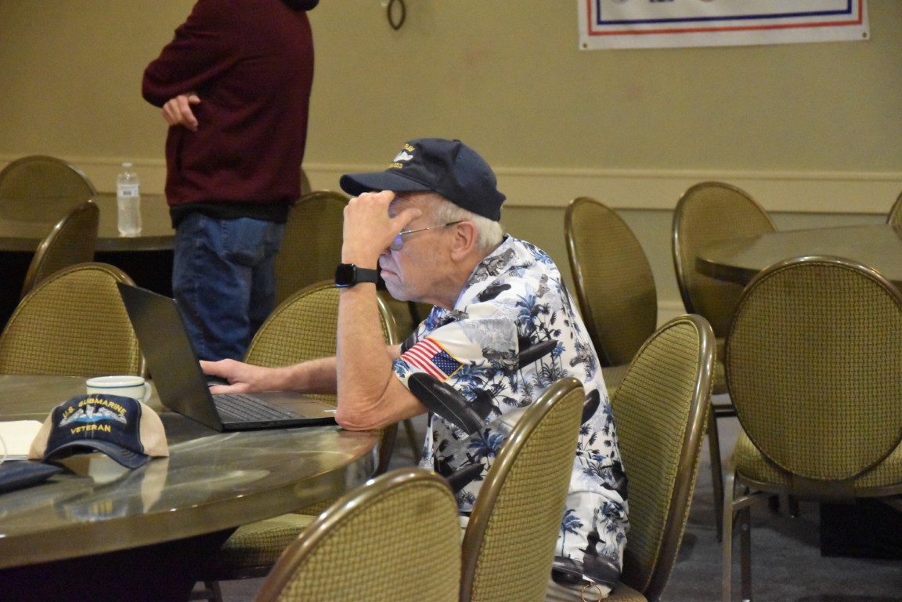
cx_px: 451
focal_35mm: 112
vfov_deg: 12.2
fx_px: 2819
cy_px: 301
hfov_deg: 18.2
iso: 12800
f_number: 5.3
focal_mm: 75
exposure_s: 1/60
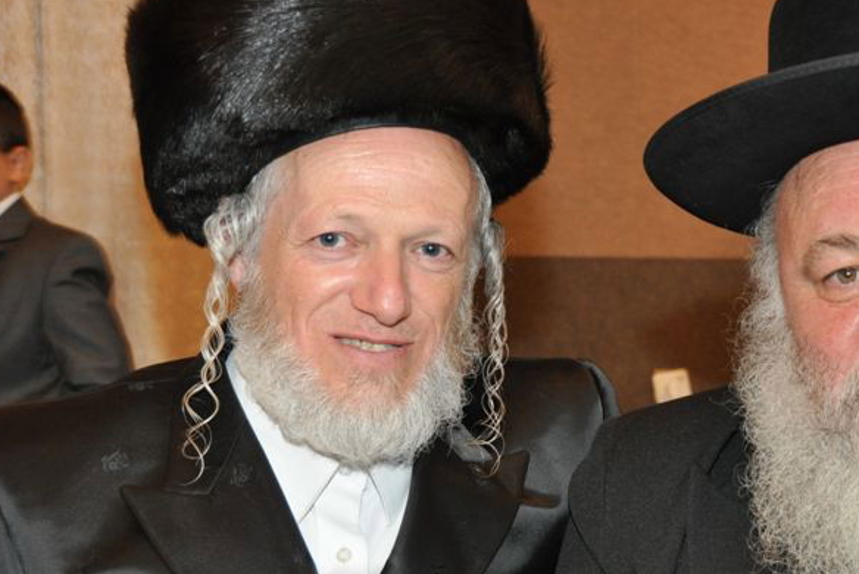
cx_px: 619
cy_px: 374
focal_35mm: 71
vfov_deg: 19.2
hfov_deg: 28.2
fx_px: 1692
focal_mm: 27
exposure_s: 1/60
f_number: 4
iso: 800
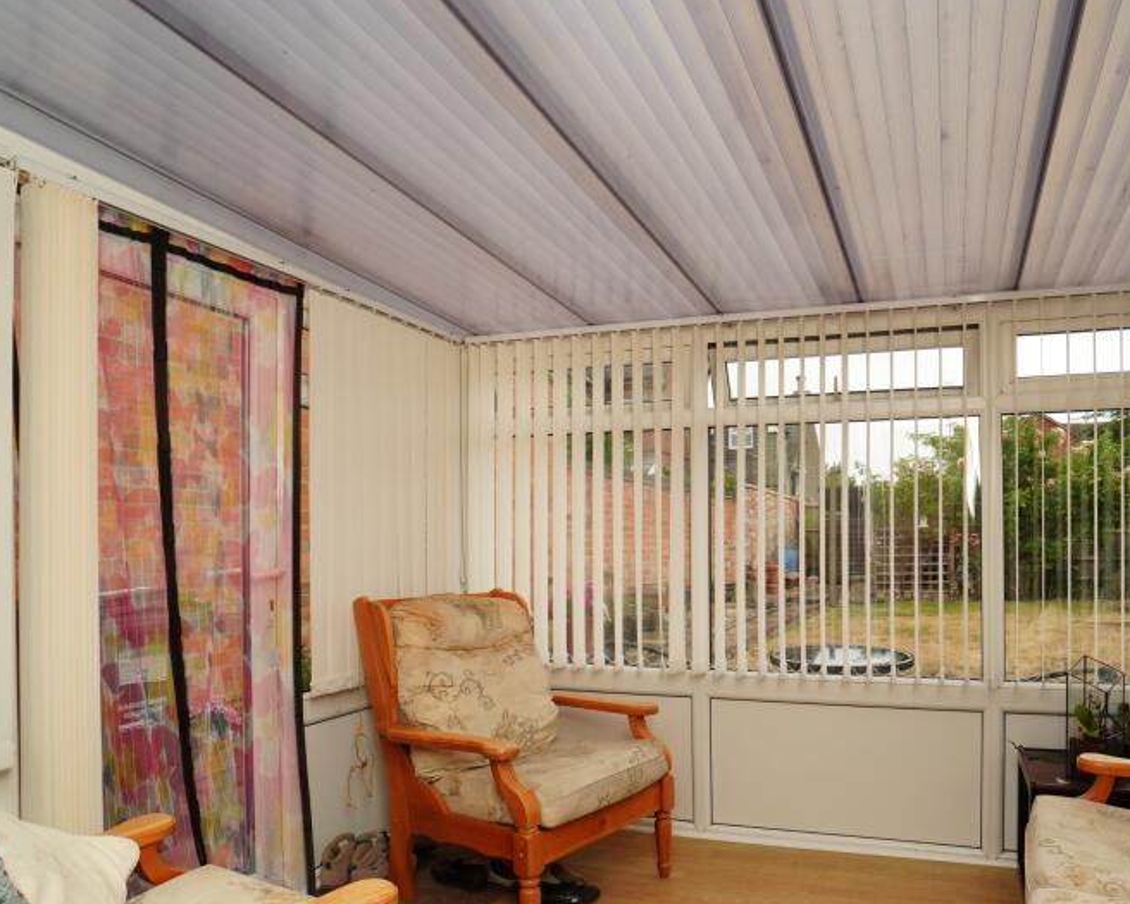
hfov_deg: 73.2
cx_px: 736
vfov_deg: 62.6
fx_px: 736
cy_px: 544
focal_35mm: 22
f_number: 7.1
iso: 400
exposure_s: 1/160
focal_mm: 10
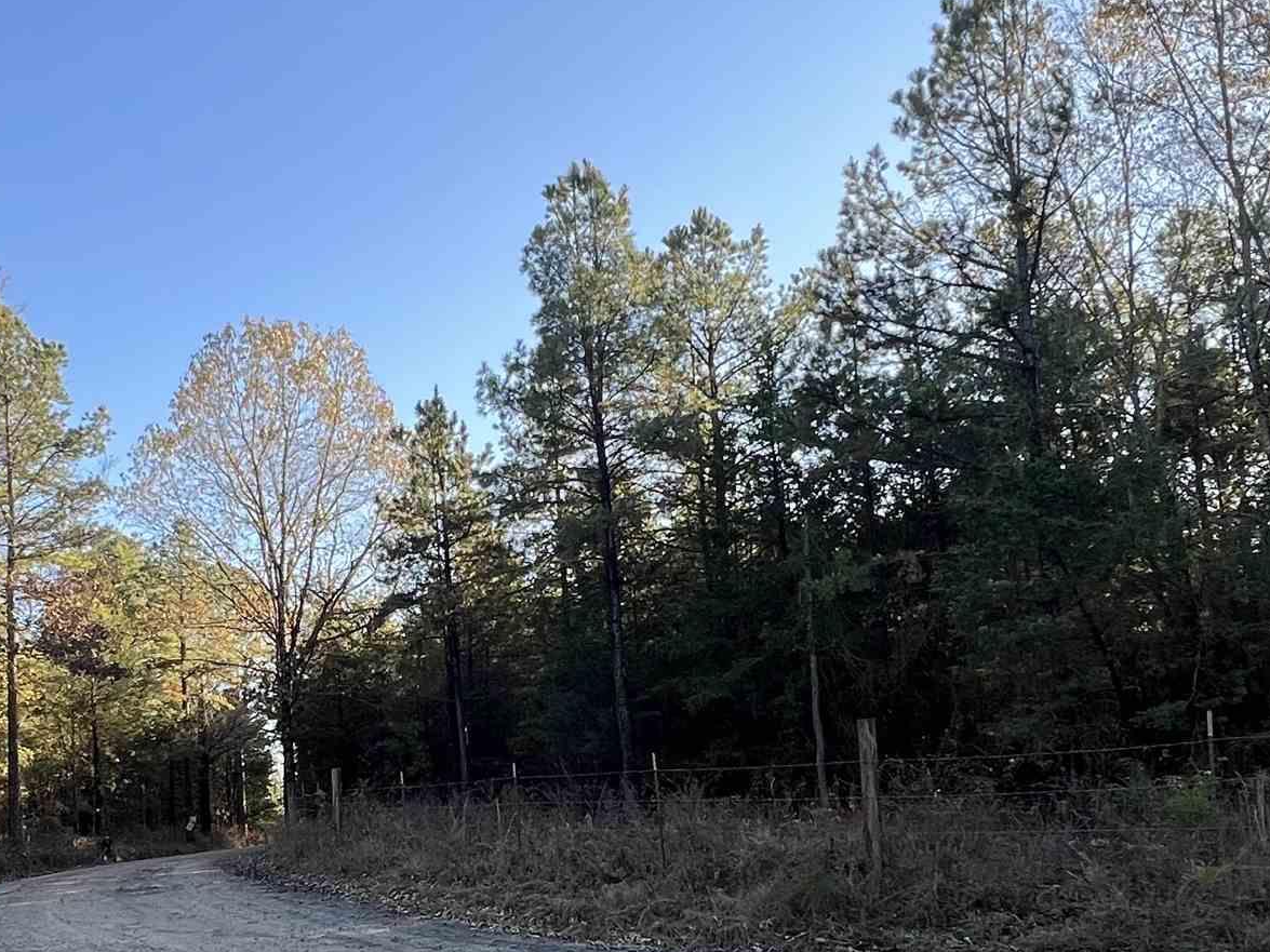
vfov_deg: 40.4
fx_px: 1247
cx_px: 490
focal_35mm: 34
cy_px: 737
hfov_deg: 53.5
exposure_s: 1/188
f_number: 1.8
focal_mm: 1.57
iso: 32
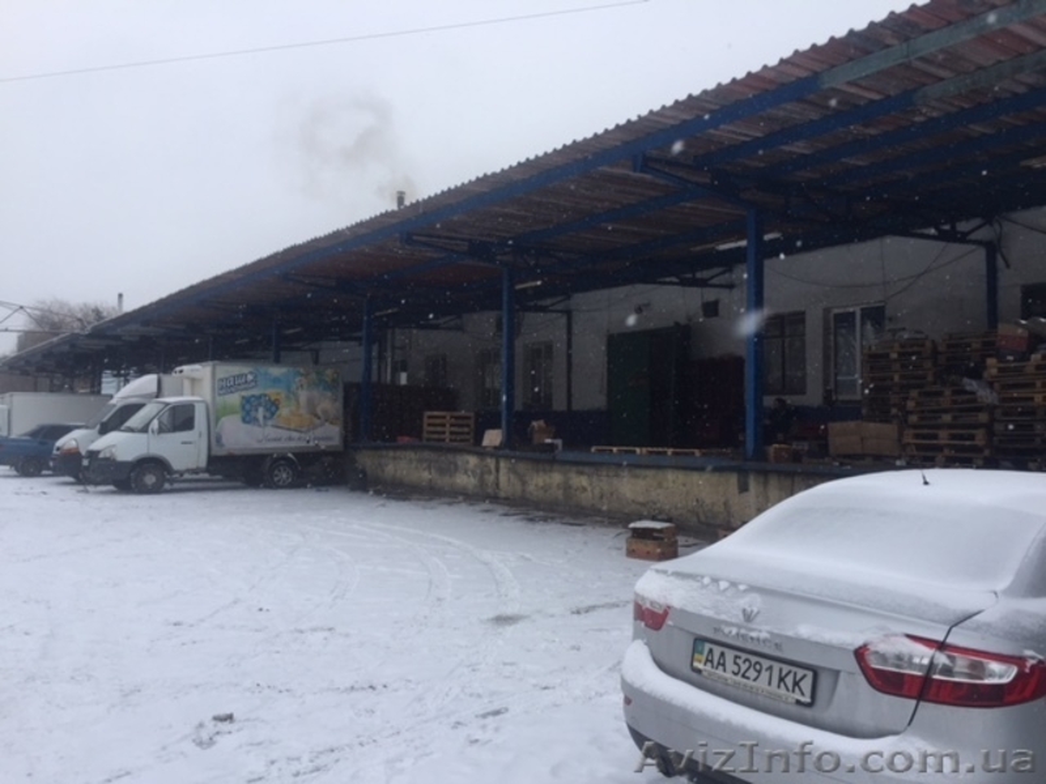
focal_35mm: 29
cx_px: 523
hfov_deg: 61.7
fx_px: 876
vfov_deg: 48.2
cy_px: 392
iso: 32
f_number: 2.2
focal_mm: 4.15
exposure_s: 1/1068
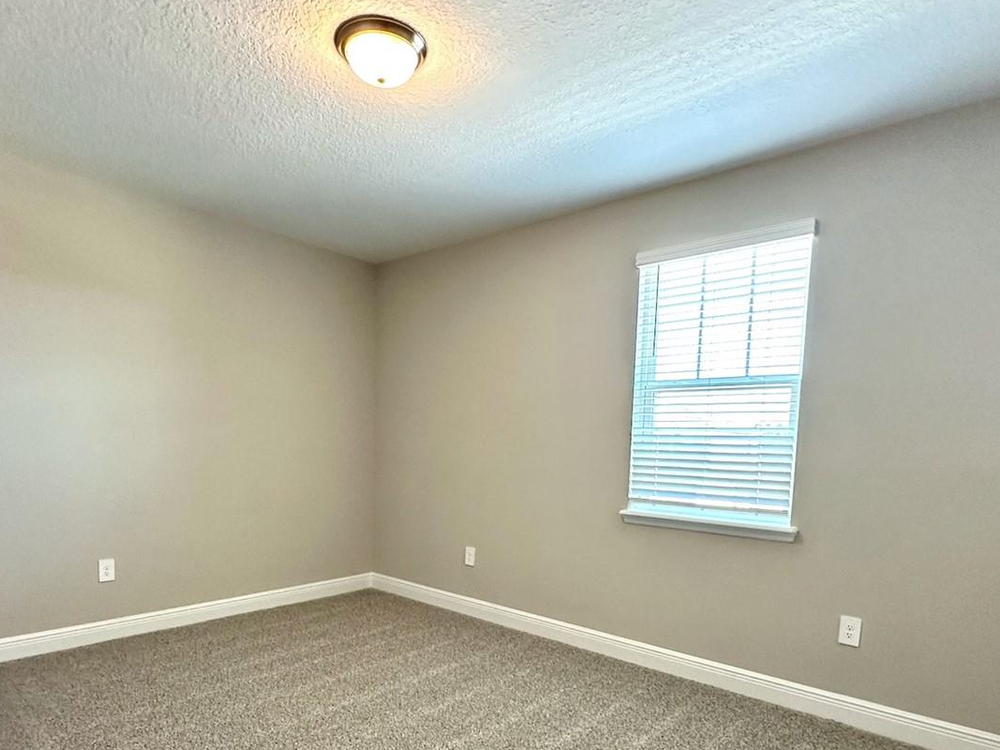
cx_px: 473
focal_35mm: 21
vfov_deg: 62.0
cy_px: 494
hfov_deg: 78.9
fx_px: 607
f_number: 2.2
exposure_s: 1/120
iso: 250
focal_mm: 2.22
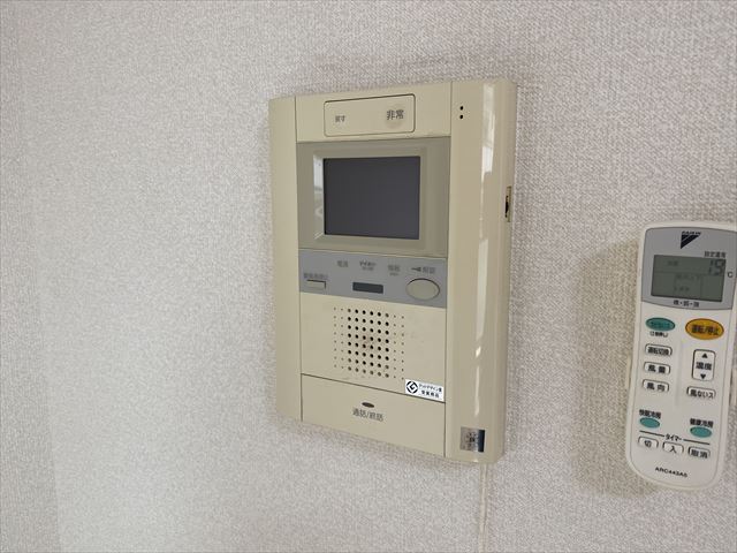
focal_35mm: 26
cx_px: 368
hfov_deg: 67.3
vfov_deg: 53.1
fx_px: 554
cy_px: 276
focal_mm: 4.25
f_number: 1.8
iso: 50
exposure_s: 1/100
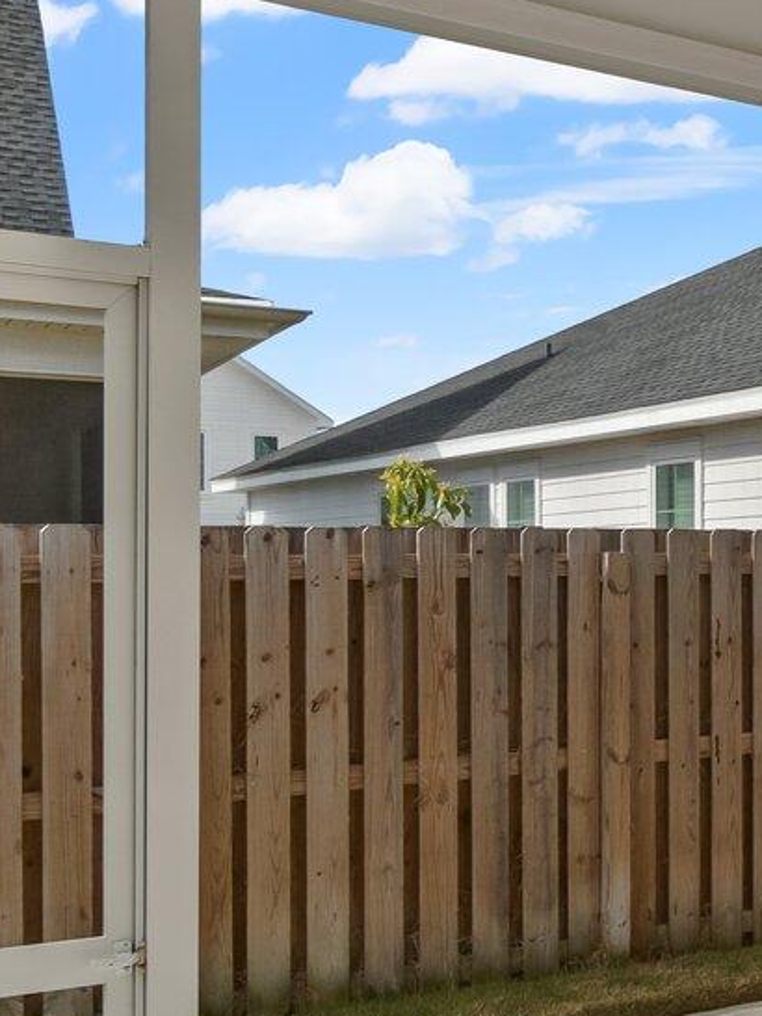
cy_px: 616
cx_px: 1141
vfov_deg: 35.4
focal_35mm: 54
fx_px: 1586
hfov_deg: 22.3
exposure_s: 1/20
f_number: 9
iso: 100
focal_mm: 10
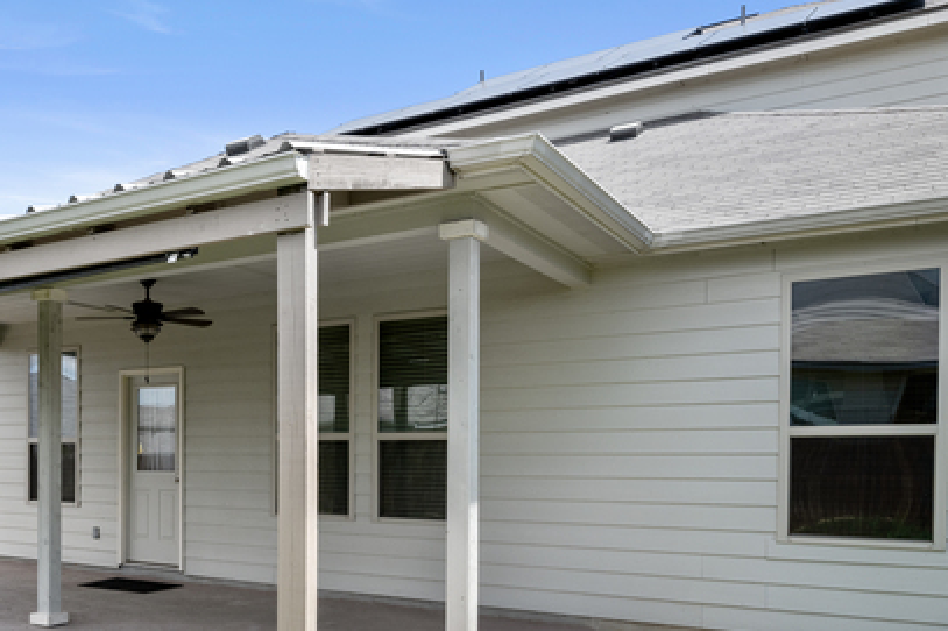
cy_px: 456
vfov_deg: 38.3
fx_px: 889
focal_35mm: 34
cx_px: 212
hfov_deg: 53.0
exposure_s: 1/500
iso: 250
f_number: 9
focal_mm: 21.5
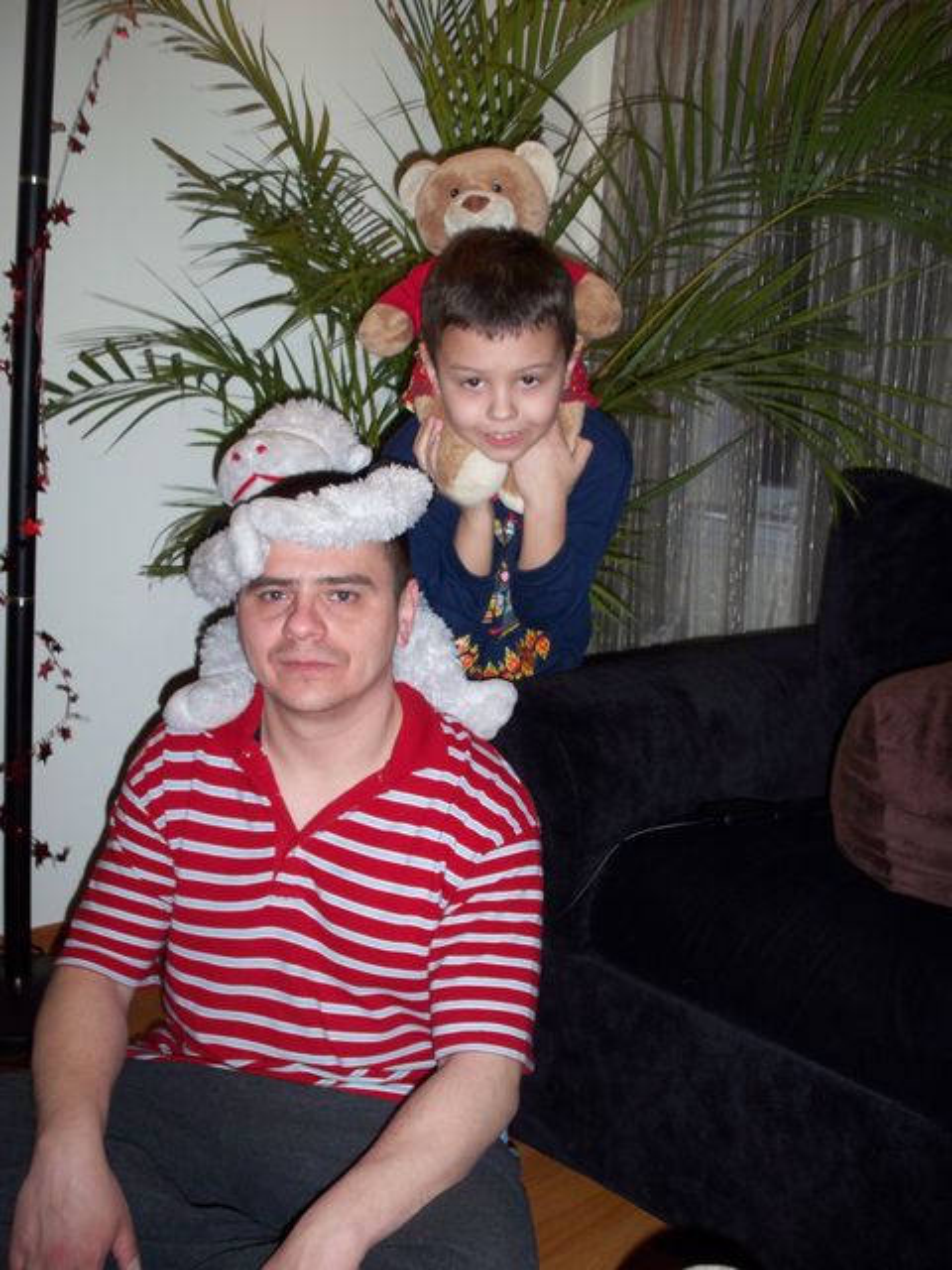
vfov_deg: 50.1
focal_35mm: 37
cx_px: 476
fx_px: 1357
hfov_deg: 38.7
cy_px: 635
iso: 200
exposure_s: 1/30
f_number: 3.4
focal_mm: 7.9
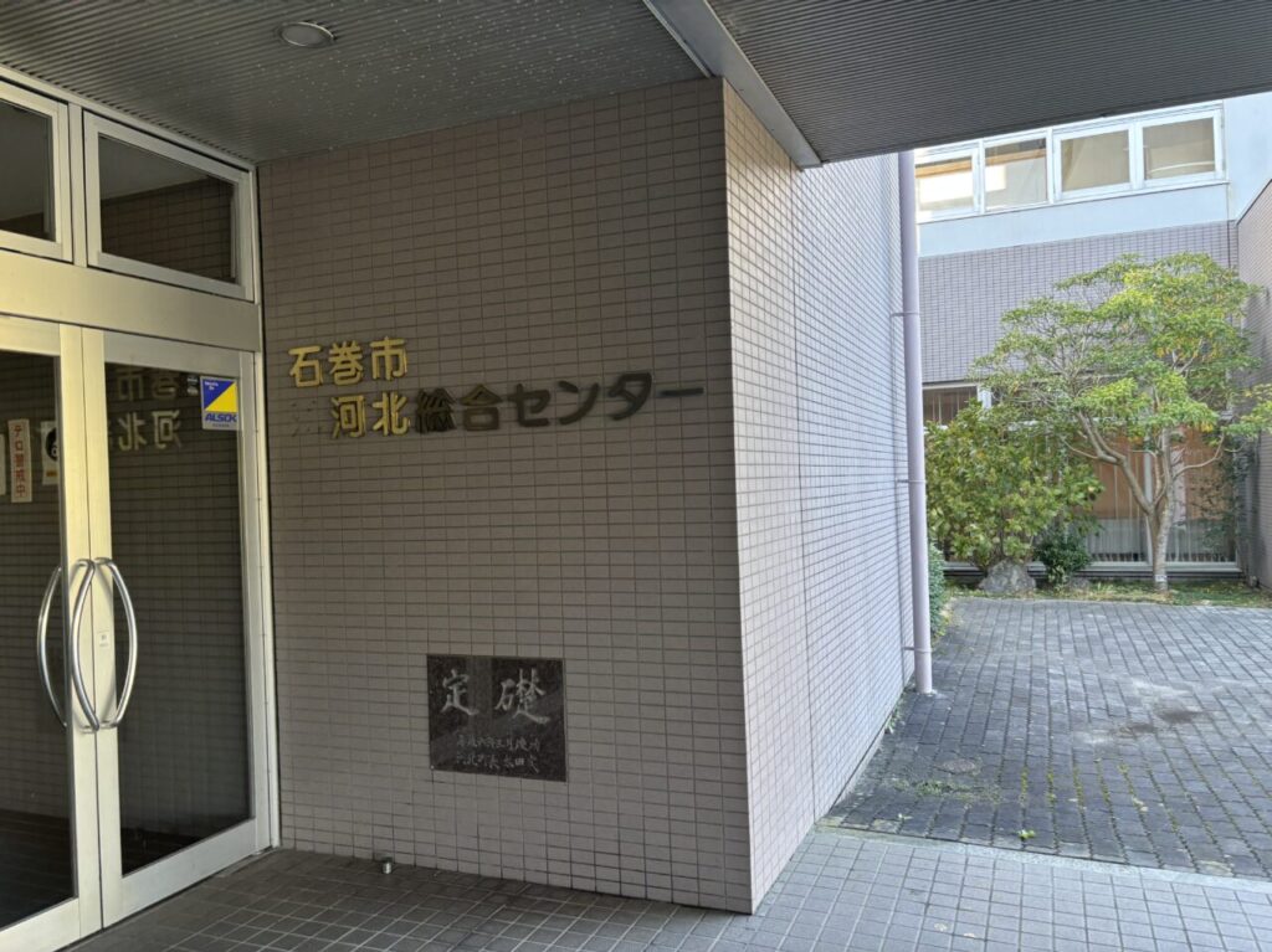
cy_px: 476
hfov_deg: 67.3
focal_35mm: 26
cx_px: 636
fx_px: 955
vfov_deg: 53.0
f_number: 1.6
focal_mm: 5.96
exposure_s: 1/121
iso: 100
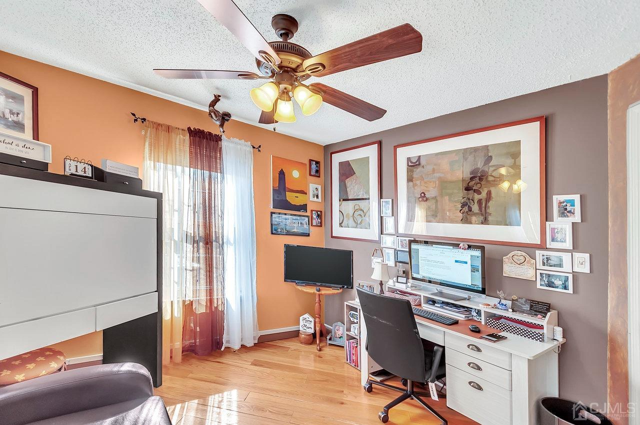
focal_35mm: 15
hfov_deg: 100.5
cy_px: 212
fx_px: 266
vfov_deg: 77.2
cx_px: 320
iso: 250
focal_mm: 10
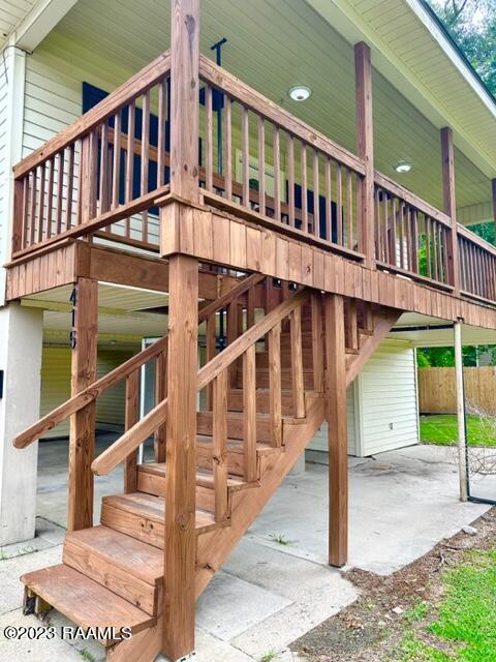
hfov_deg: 56.8
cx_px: 248
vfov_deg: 71.6
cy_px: 331
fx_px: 459
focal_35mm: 24
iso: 80
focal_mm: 6.86
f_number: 1.78
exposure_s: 1/672
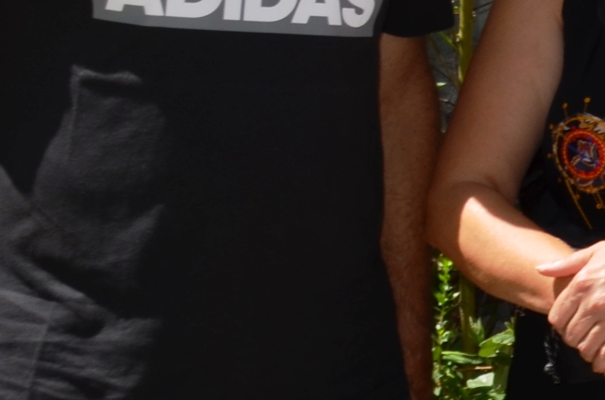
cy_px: -209
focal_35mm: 167
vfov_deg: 8.0
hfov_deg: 10.4
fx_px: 2794
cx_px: 1535
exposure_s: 1/200
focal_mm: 21
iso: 100
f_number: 10
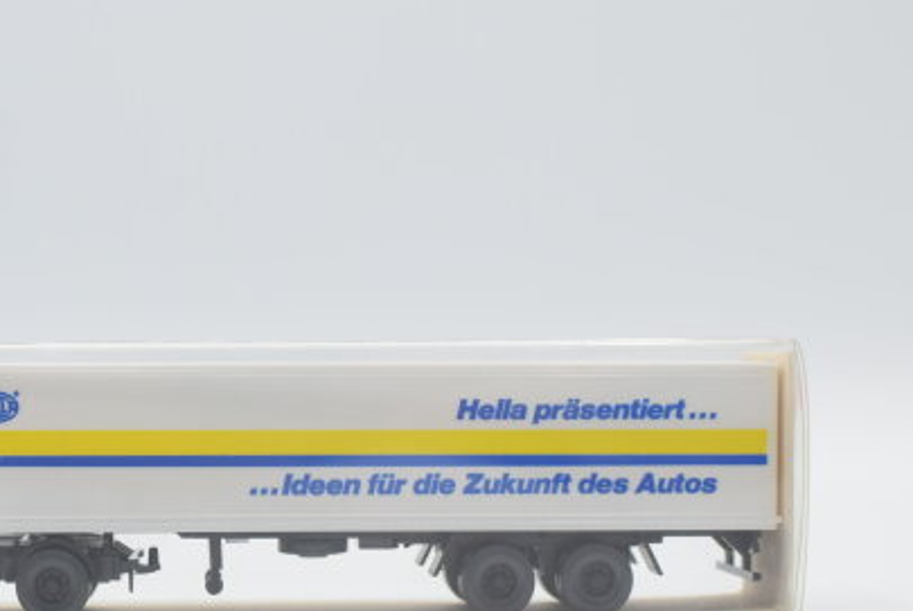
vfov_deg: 17.5
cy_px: 448
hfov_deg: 25.8
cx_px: 243
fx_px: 1974
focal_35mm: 78
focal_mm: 35
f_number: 8
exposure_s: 1/200
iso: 400
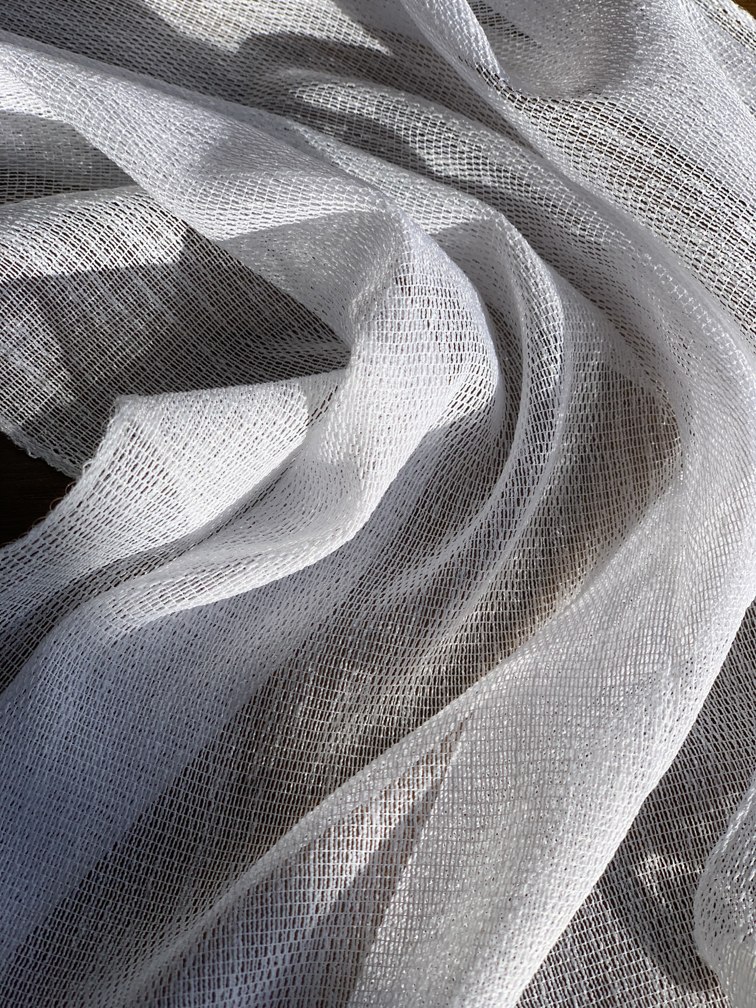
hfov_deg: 28.0
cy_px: 504
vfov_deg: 36.8
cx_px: 378
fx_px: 1514
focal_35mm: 52
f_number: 2.4
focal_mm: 6
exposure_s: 1/727
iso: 16
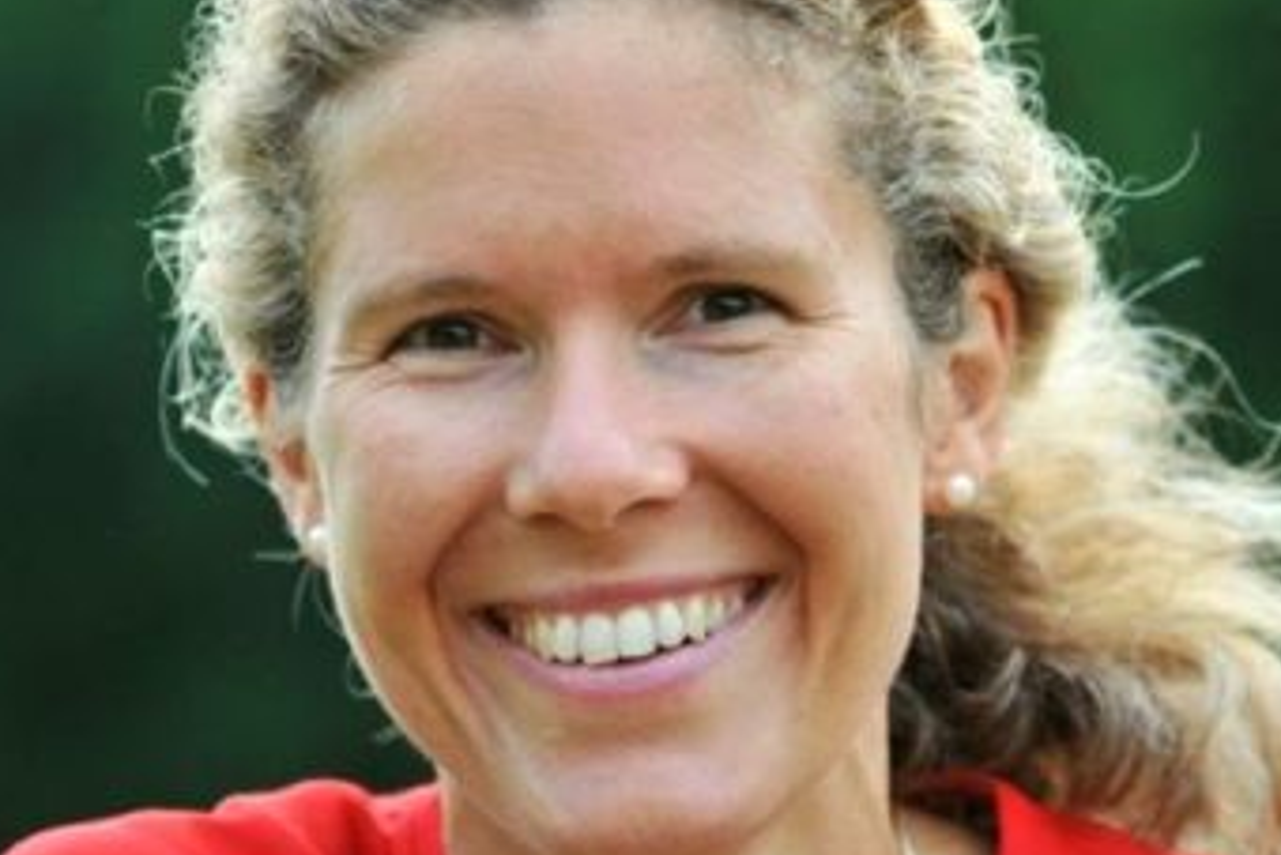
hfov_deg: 5.6
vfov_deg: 3.7
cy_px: 331
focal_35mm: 371
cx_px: 708
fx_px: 13196
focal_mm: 175
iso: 450
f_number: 4
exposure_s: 1/320
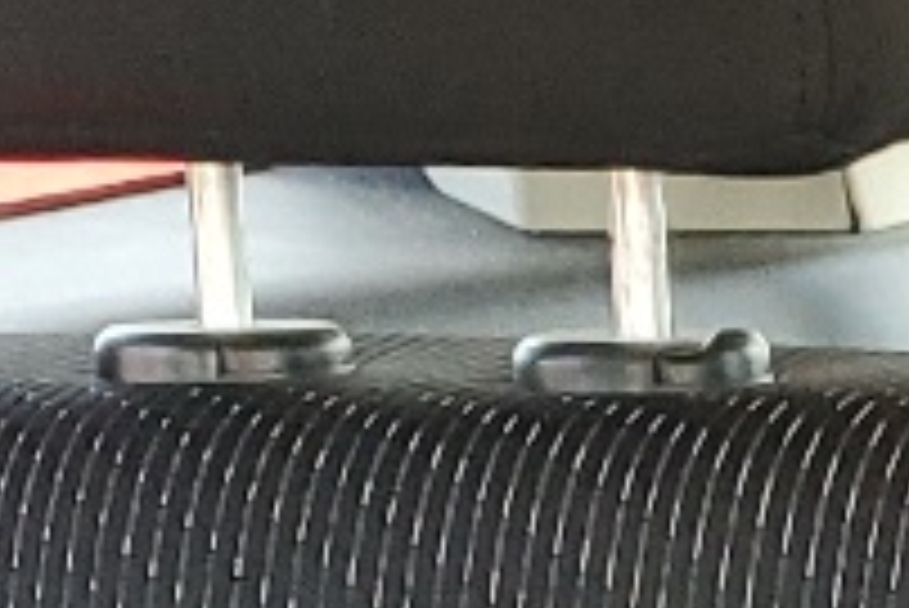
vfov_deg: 6.1
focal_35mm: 214
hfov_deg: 8.7
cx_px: 2250
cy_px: 1554
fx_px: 5407
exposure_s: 1/60.2
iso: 107
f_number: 1.5
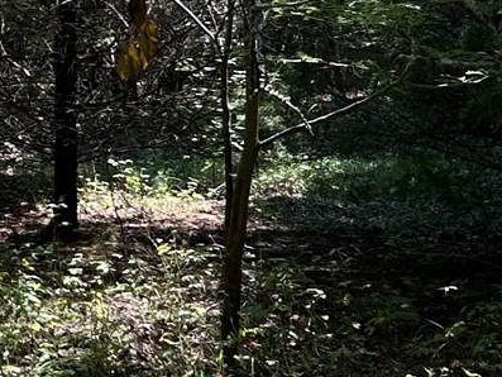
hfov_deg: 13.9
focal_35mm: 134
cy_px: 134
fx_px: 1944
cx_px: -216
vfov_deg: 11.1
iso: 50
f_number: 1.5
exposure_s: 1/482
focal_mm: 5.7
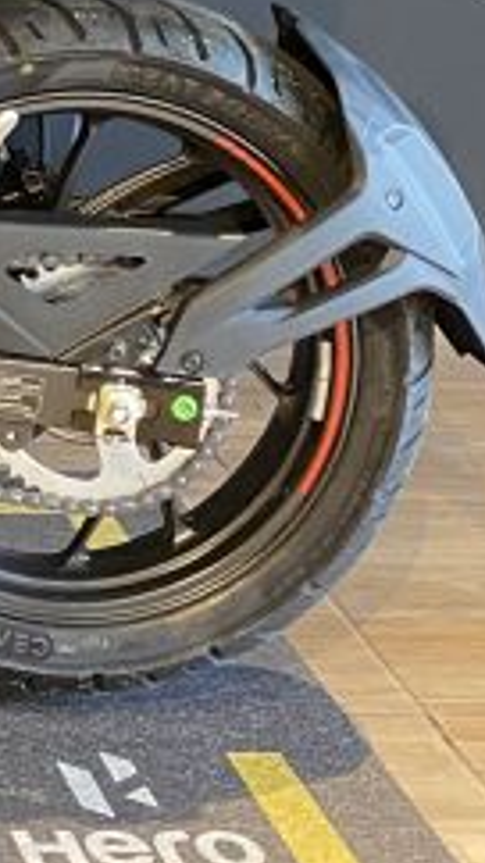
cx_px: -749
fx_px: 2837
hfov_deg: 8.7
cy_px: -487
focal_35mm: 124
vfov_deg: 15.7
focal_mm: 4.25
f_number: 1.8
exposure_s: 1/50
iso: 400
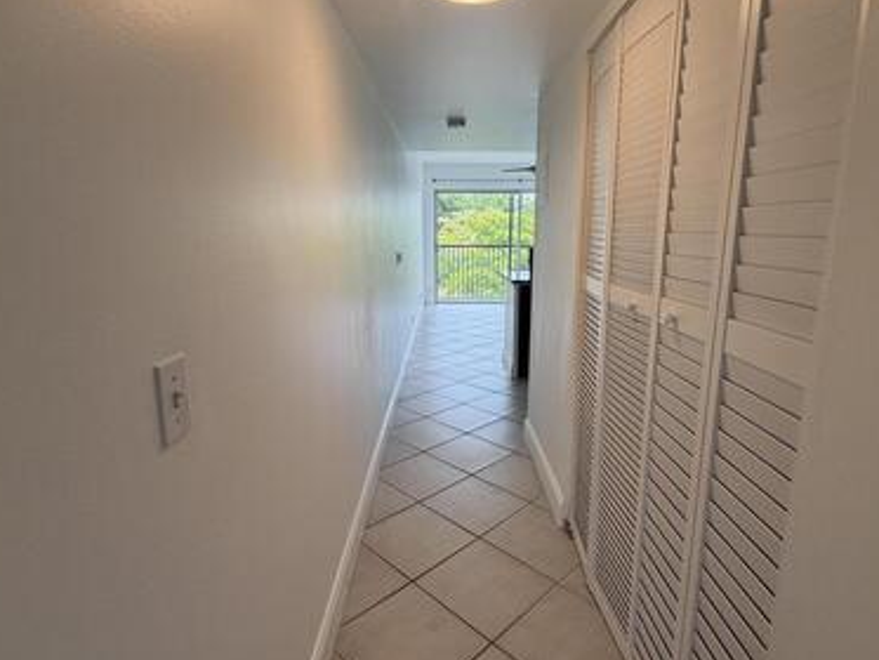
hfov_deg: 98.2
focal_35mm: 15
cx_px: 436
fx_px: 381
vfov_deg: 81.8
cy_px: 325
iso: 50
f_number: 2.2
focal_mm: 2.22
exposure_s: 1/168
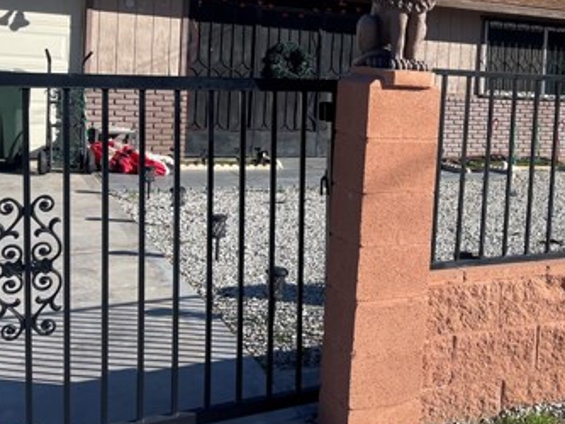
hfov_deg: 37.4
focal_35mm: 48
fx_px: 784
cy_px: 119
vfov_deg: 29.9
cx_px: 492
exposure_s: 1/2857
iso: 32
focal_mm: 5.1
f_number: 1.6
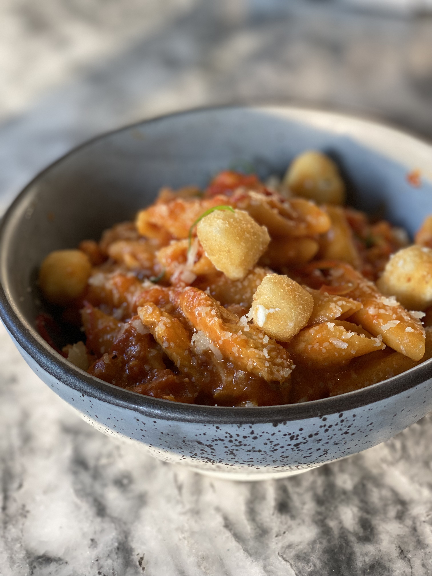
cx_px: 216
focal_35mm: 52
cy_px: 288
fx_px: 865
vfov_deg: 36.8
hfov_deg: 28.0
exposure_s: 1/122
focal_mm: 6
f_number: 2
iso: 125
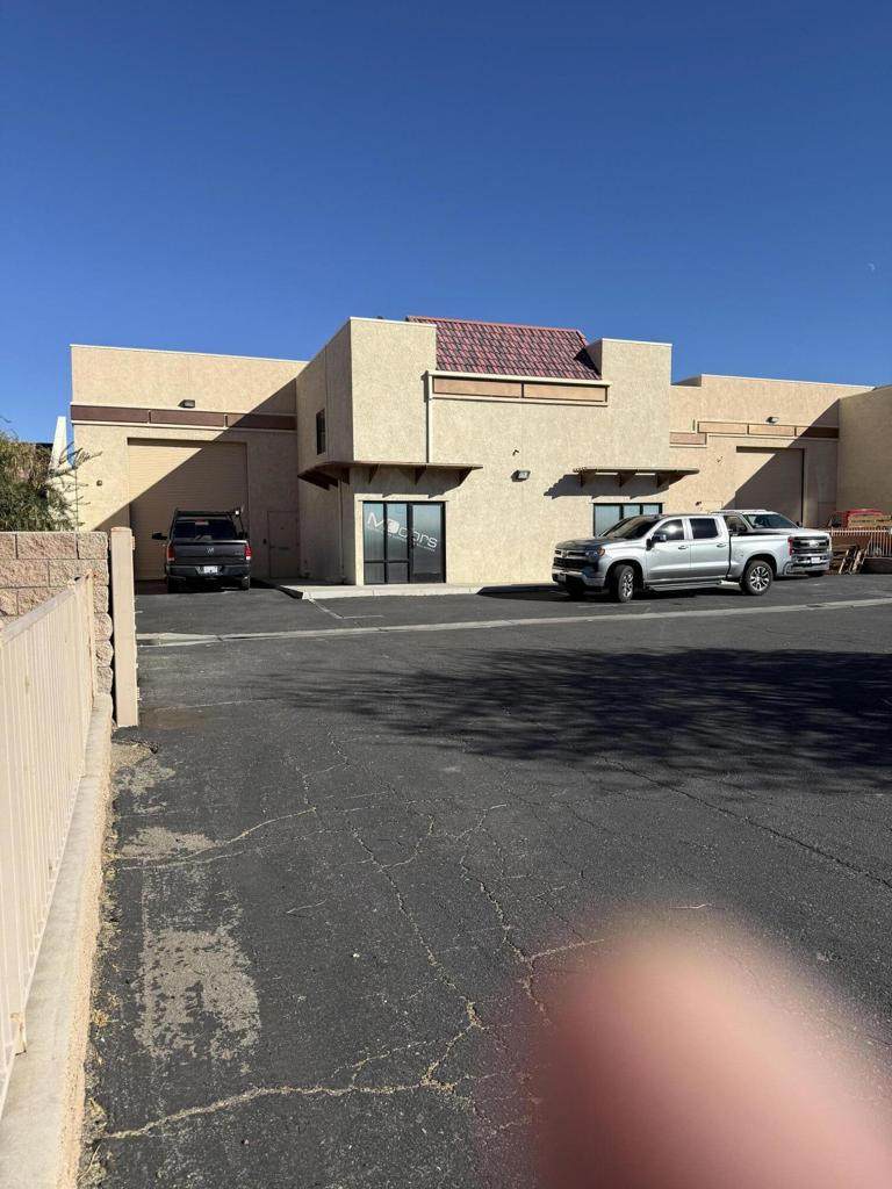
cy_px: 594
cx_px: 446
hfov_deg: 56.8
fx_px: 825
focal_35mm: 24
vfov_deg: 71.6
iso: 80
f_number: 1.78
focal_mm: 6.76
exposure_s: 1/5714
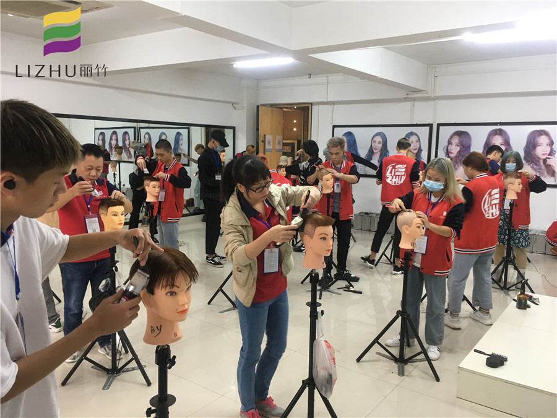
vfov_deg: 48.2
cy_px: 209
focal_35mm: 29
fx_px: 467
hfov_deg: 61.7
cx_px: 278
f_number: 2.2
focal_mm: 4.15
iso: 100
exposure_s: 1/33
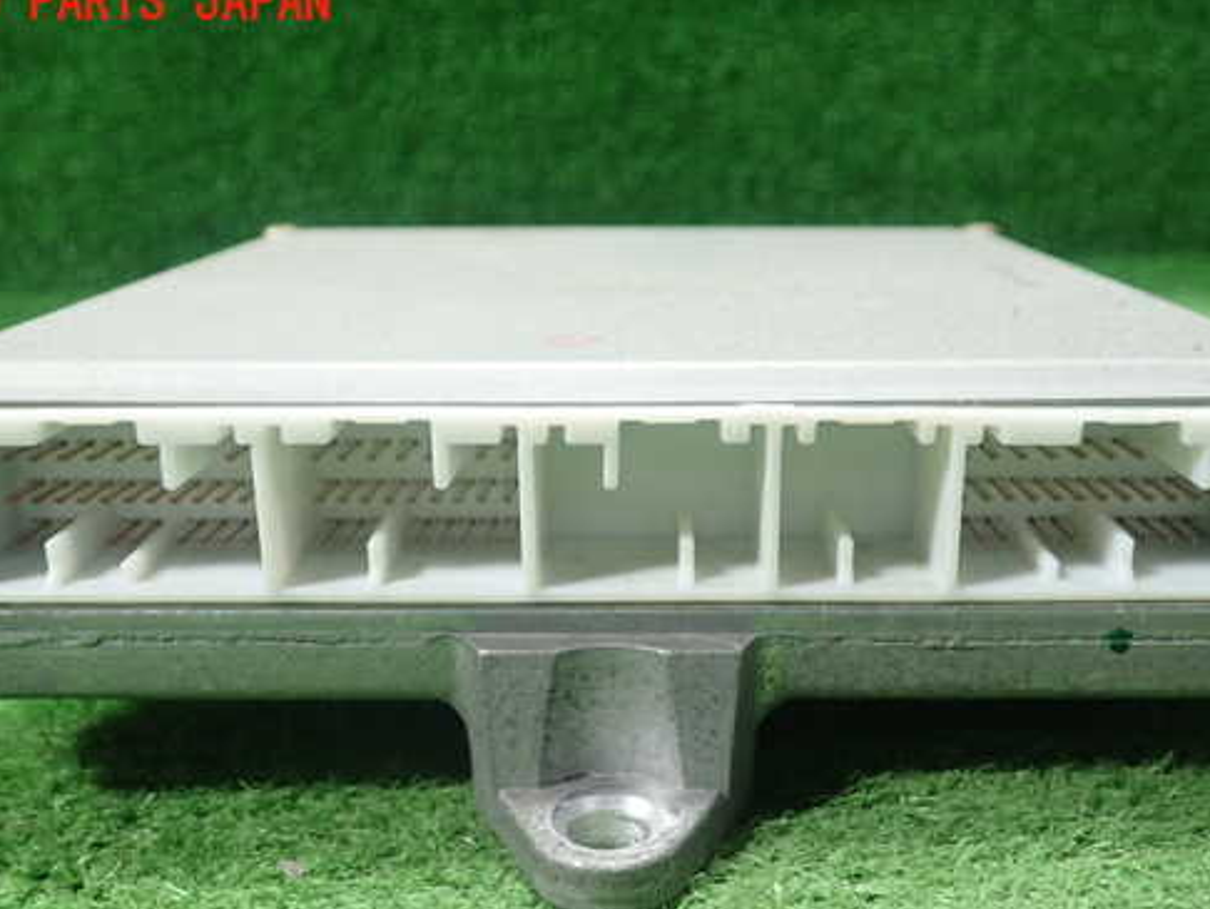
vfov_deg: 38.6
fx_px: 1294
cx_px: 625
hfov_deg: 50.1
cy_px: 533
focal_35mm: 37
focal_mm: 5.5
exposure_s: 1/125
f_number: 2.3
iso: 640
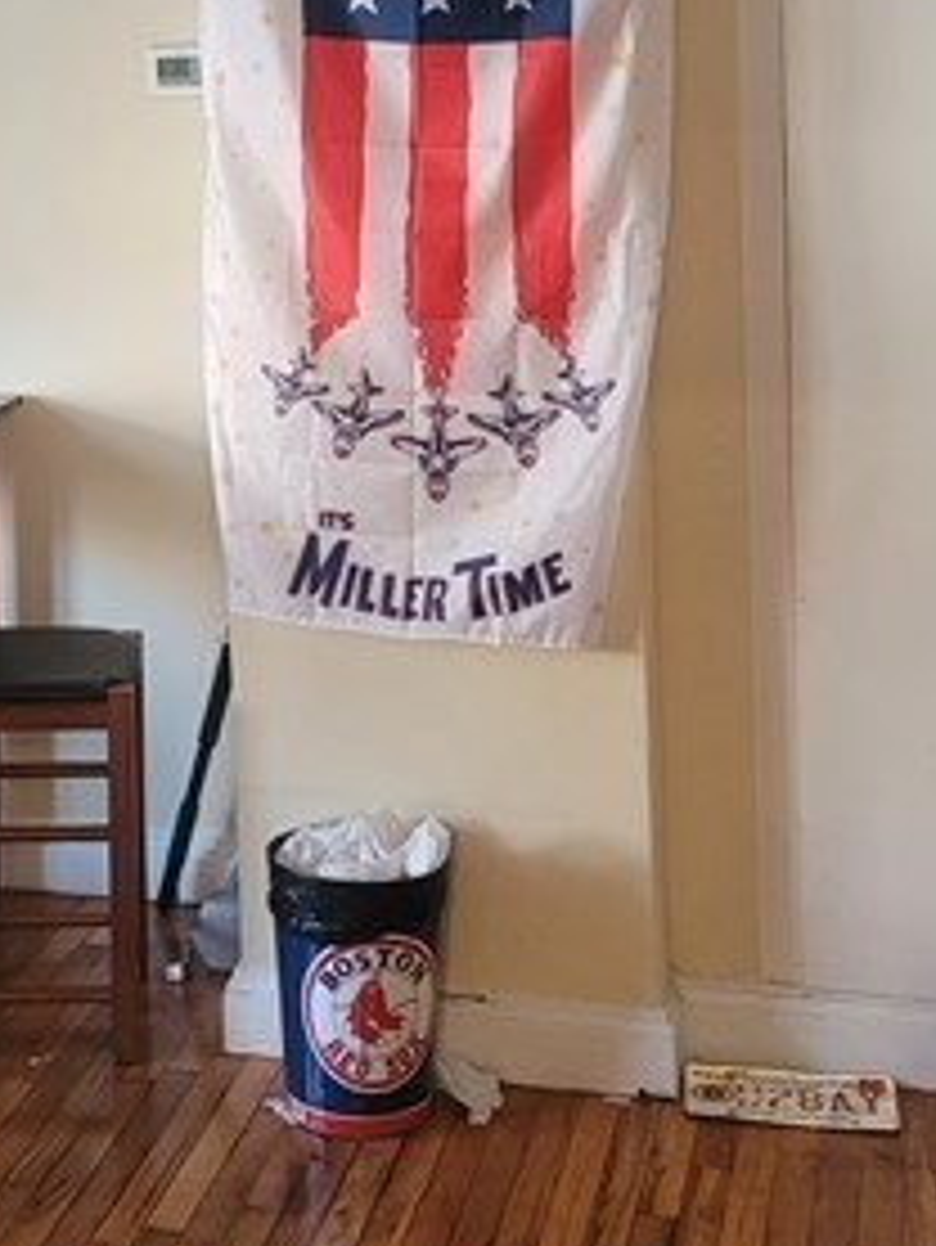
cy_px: 162
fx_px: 2594
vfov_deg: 26.3
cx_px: 230
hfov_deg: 20.3
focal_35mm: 72
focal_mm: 5.4
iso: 500
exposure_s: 1/39
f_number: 1.8
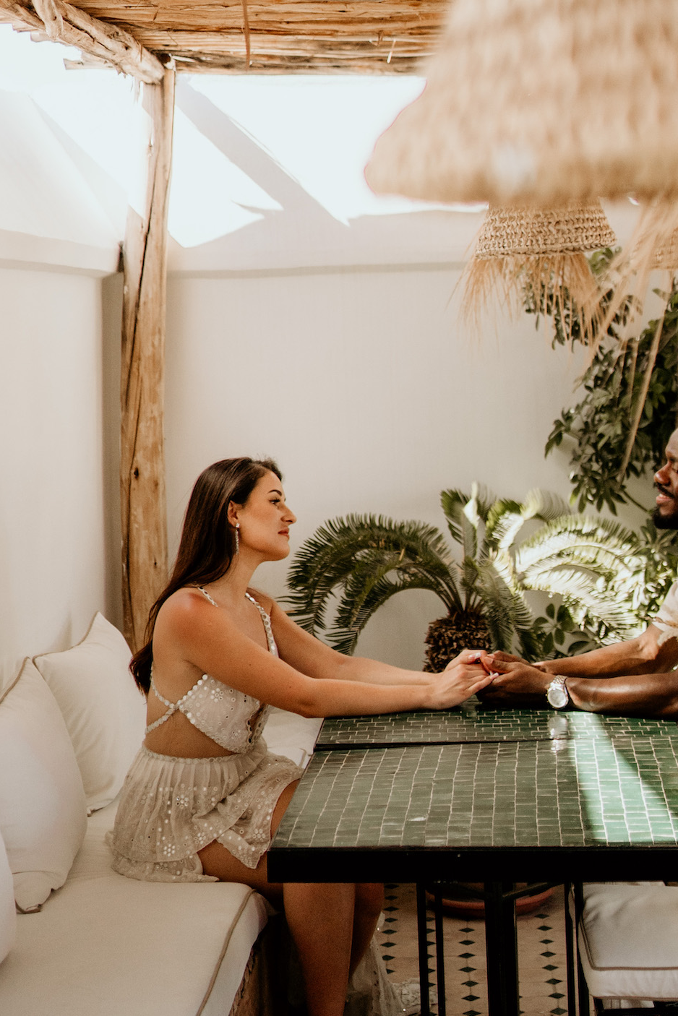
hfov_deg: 24.0
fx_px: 1581
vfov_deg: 34.8
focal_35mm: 56
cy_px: 241
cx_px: 471
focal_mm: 35
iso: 640
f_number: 1.4
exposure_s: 1/6400
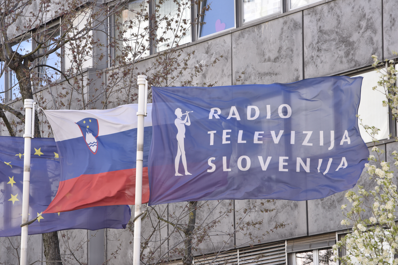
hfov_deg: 10.3
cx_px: 199
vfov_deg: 6.9
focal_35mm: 200
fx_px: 2212
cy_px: 132
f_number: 13
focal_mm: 200
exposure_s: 1/250
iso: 1000
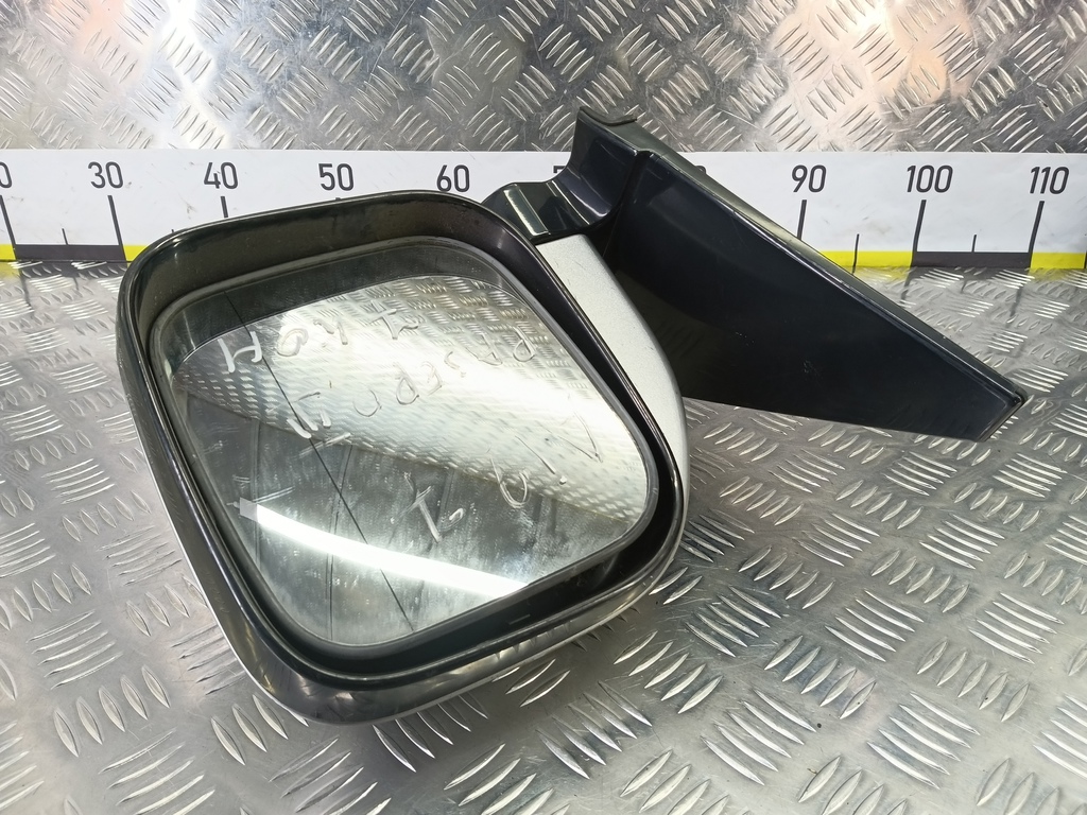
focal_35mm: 23
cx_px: 544
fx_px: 722
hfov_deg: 73.9
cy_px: 408
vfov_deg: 58.9
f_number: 1.6
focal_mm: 4.11
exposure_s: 1/50
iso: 141
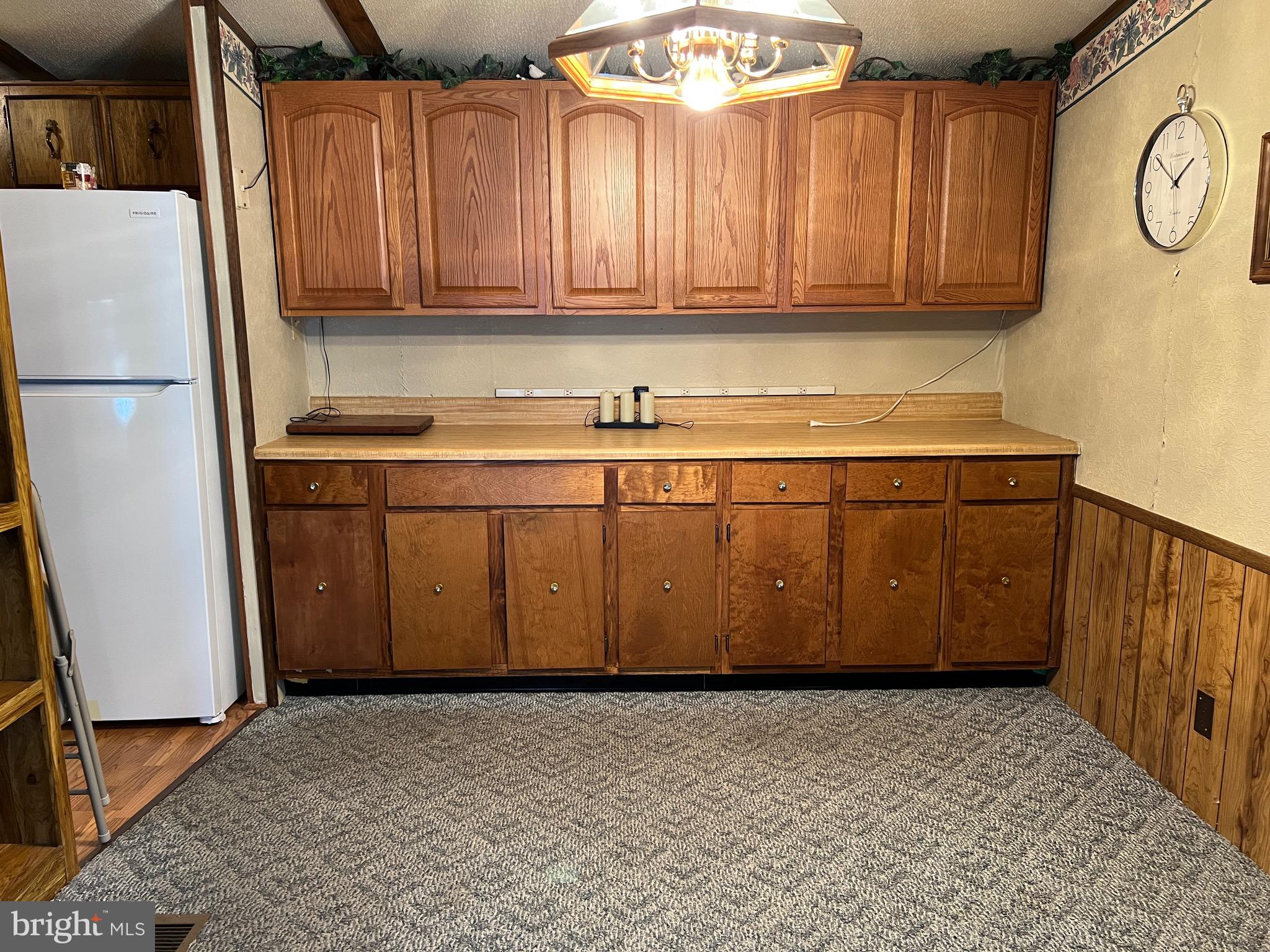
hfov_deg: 67.3
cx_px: 635
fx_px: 954
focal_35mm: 26
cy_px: 476
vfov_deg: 53.1
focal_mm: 5.7
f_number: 1.5
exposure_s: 1/60
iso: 250
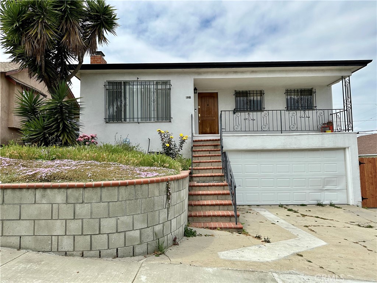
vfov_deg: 56.8
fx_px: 261
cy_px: 142
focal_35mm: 24
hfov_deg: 71.6
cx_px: 188
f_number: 1.78
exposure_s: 1/5848
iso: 80
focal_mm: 6.86
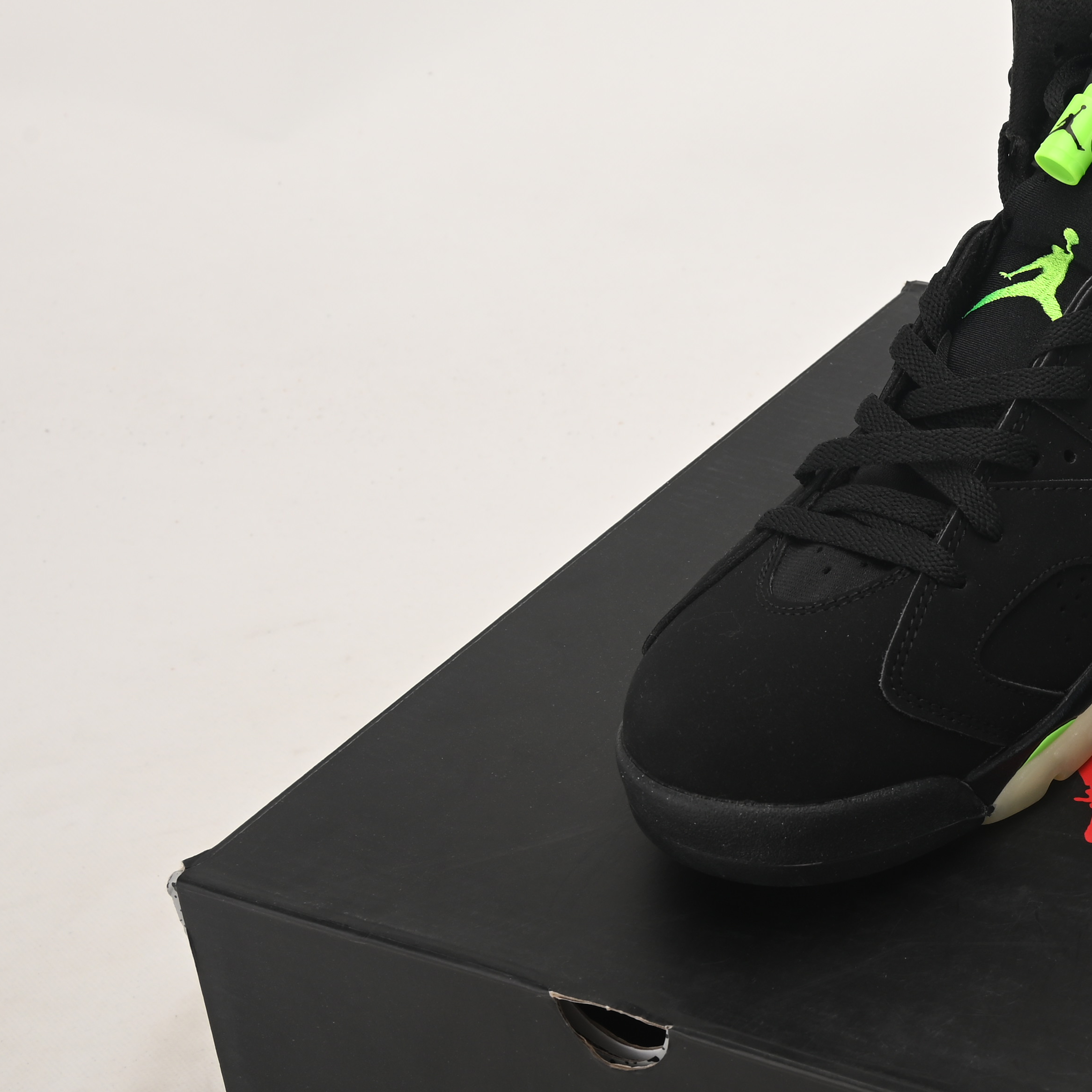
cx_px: 1329
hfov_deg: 23.1
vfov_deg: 25.3
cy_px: 620
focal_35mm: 68
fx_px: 2427
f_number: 11
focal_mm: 31
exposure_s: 1/200
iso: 100
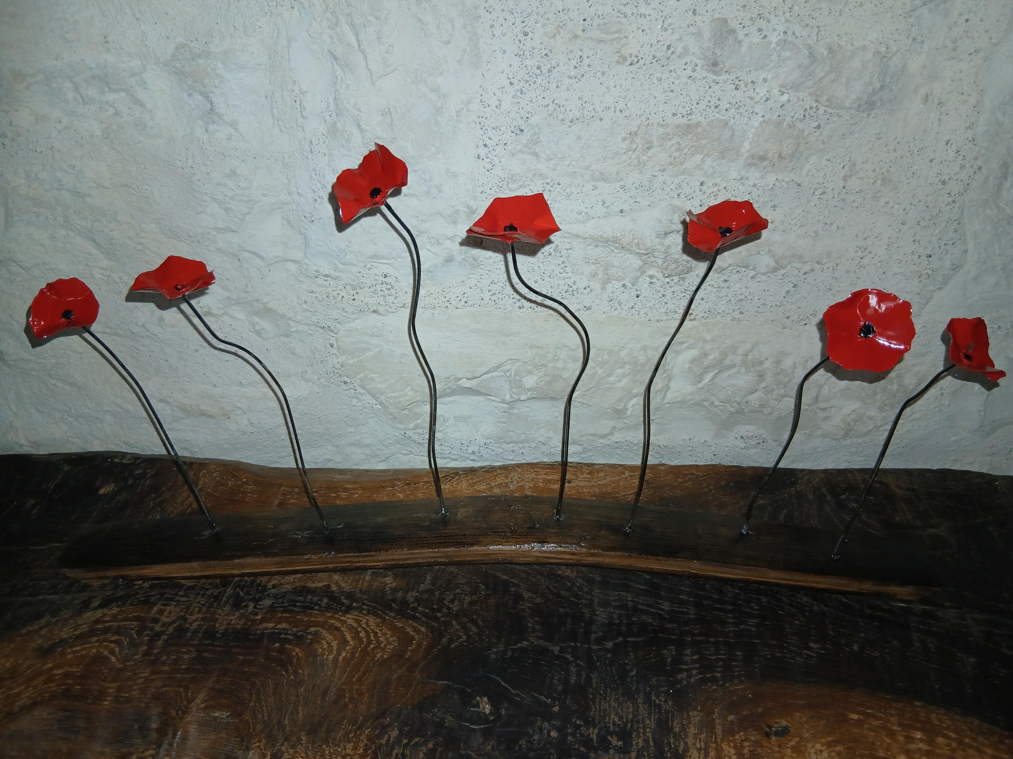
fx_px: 761
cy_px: 380
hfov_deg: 67.3
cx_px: 506
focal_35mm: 26
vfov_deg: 53.1
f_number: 1.8
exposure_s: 1/50
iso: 100
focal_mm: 3.98
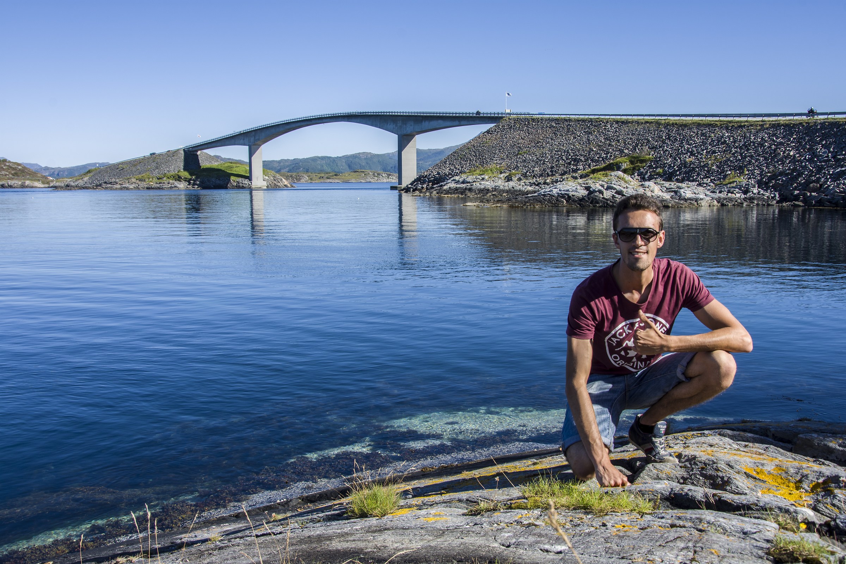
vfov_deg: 40.0
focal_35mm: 33
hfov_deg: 57.2
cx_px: 423
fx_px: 775
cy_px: 282
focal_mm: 22
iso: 100
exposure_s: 1/100
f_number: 9
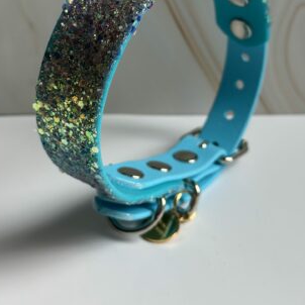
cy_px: 74
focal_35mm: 75
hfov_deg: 23.1
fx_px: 748
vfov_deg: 22.8
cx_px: 158
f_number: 1.78
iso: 80
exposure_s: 1/236
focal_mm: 6.86
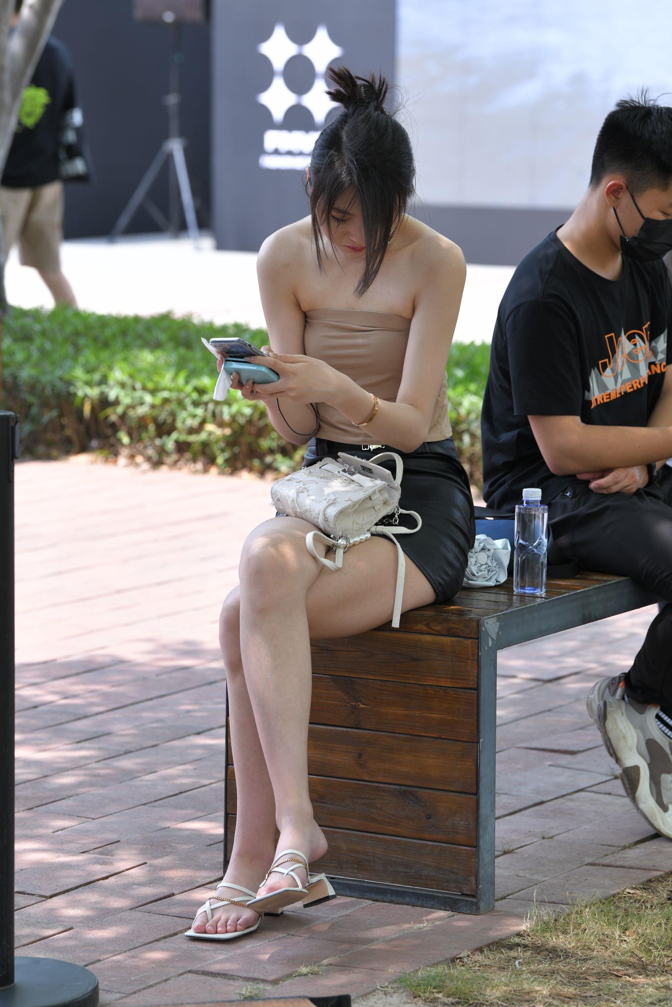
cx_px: 336
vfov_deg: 15.2
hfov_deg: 10.2
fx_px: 3779
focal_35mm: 135
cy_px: 504
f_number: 5.6
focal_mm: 135
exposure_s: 1/400
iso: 450
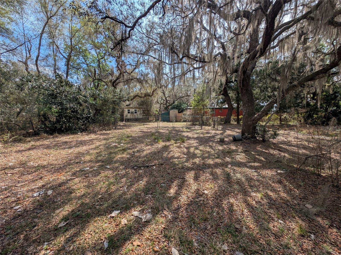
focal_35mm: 12
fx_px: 118
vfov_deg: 94.5
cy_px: 128
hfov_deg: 110.5
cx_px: 170
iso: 36
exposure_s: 1/1088
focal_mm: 2.23
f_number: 1.95
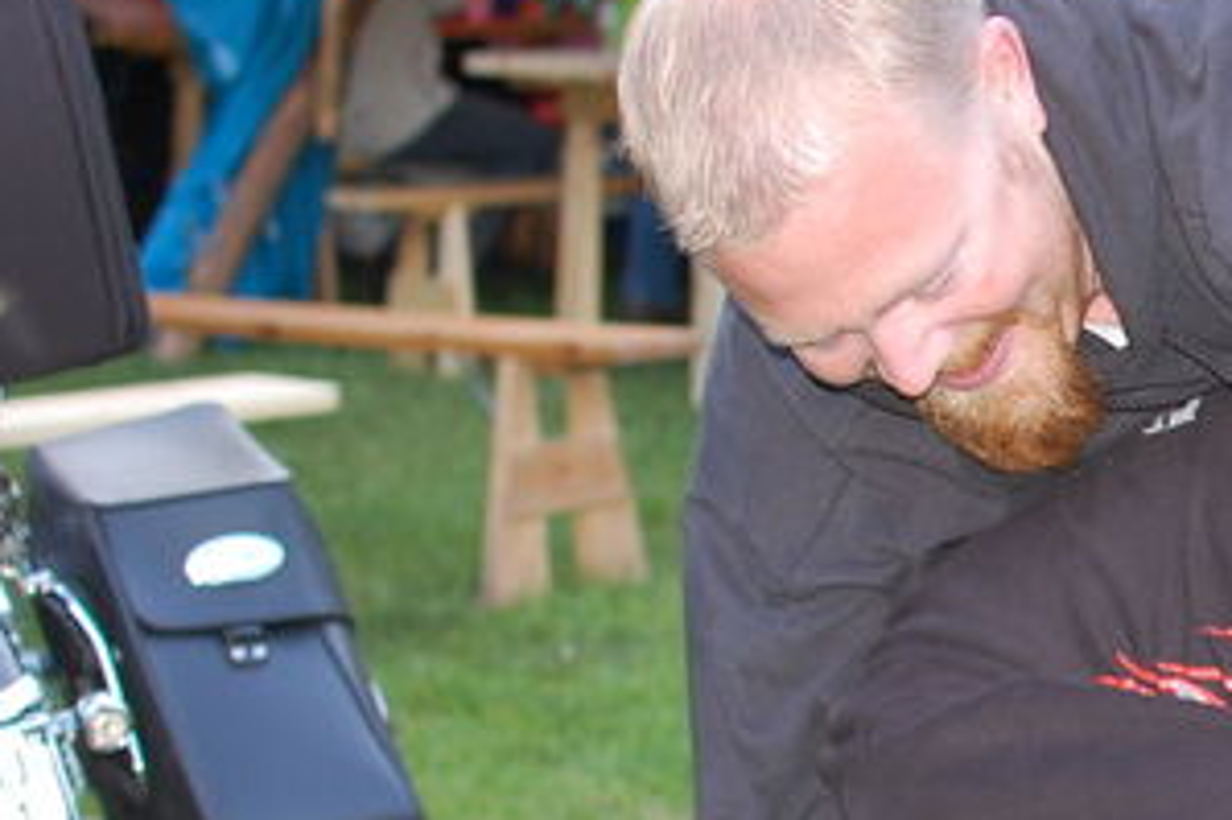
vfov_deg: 9.8
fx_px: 4800
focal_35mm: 140
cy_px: 373
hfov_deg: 14.3
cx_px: 1374
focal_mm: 35
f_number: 2.8
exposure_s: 1/60
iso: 400
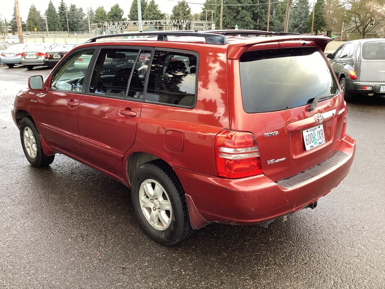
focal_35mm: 31
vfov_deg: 45.4
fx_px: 345
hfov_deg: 58.4
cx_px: 192
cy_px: 144
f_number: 2.4
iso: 125
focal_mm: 3.3
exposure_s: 1/60
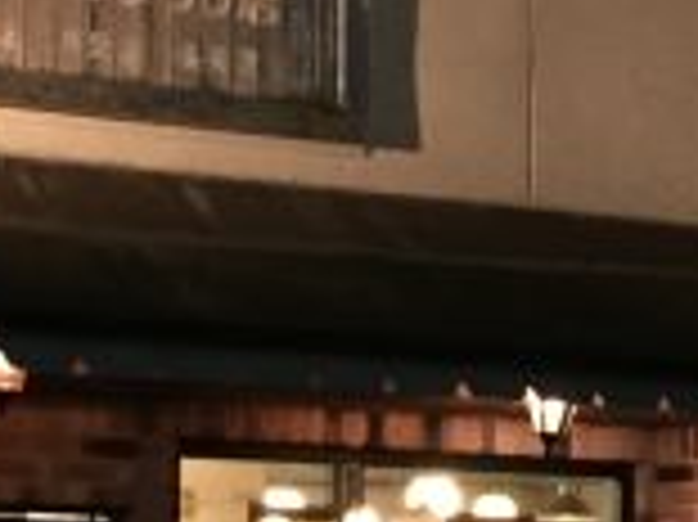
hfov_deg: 13.2
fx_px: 3022
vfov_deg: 9.8
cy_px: 554
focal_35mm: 150
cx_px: 441
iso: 250
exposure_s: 1/15
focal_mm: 4.15
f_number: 2.2
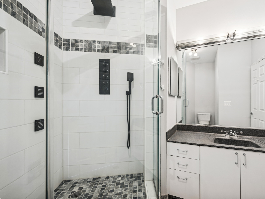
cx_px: 153
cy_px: 100
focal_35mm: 16
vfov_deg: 78.1
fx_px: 122
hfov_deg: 93.7
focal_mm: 14
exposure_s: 1/3
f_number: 9
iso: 200
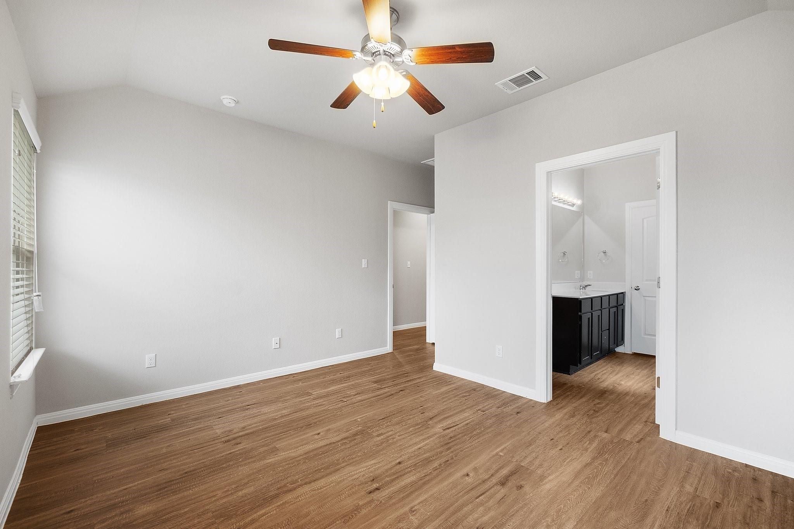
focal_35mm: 15
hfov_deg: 100.4
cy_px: 264
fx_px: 331
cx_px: 397
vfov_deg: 77.3
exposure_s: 1/8
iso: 800
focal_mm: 10
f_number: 8
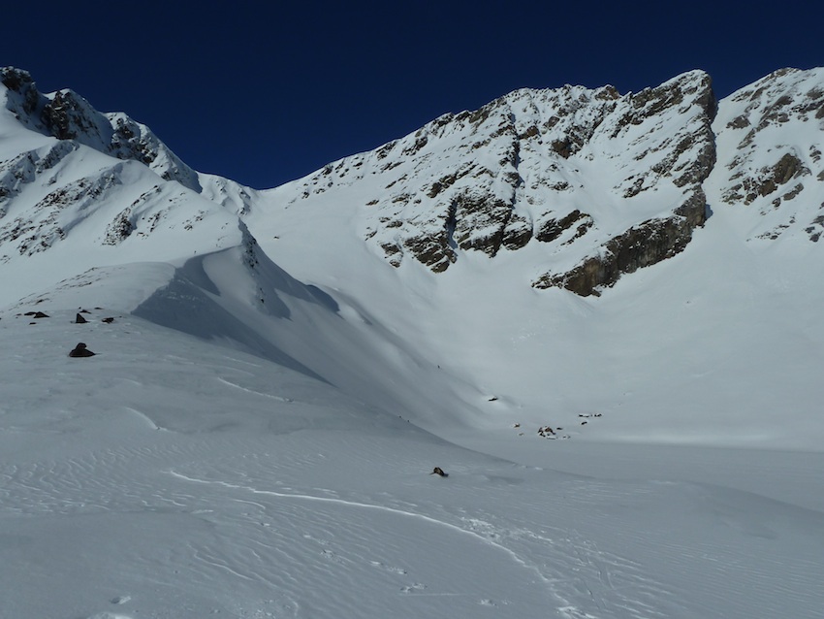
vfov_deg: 46.8
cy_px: 310
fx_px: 714
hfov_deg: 60.0
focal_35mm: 30
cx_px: 412
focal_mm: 5
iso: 80
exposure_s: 1/1600
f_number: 6.3
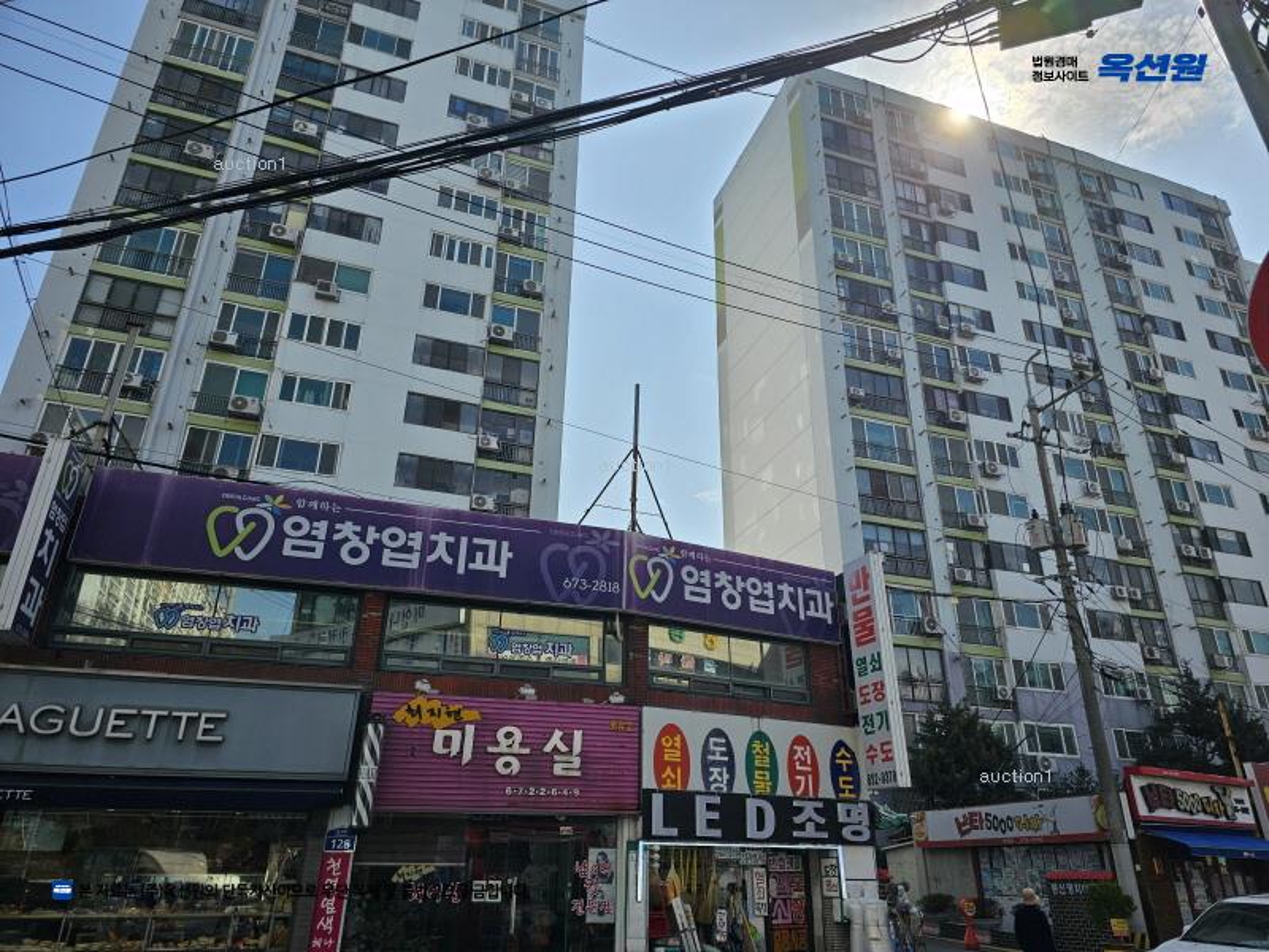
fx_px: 843
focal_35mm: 23
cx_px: 634
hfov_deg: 73.9
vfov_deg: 58.9
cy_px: 476
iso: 10
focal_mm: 6.3
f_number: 1.7
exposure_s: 1/1182
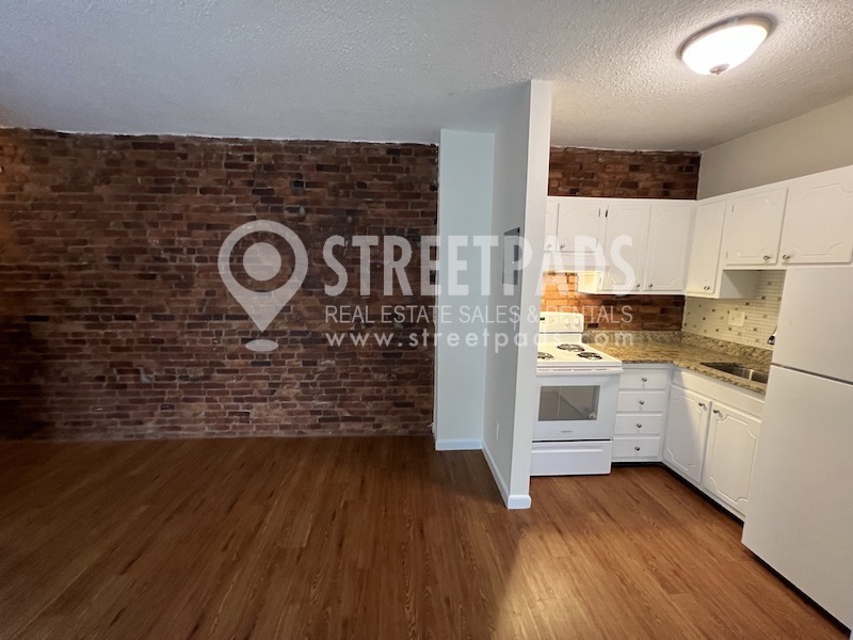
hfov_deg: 106.2
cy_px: 320
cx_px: 426
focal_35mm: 13
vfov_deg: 89.9
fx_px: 320
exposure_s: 1/60
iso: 800
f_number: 1.8
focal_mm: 1.57
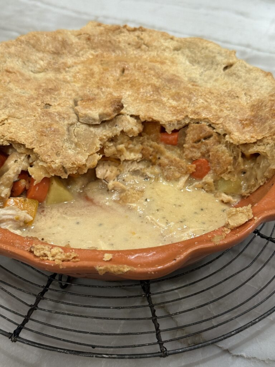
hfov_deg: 30.3
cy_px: 184
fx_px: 508
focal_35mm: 48
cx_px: 138
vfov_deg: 39.7
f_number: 1.78
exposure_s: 1/40
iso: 200
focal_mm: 6.76
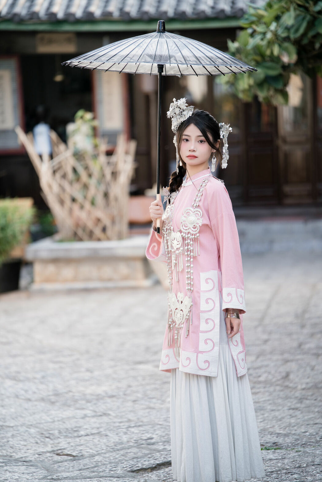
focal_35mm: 138
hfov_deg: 9.9
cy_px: 241
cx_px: 161
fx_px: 1851
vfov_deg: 14.9
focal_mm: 138
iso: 200
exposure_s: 1/160
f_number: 2.8
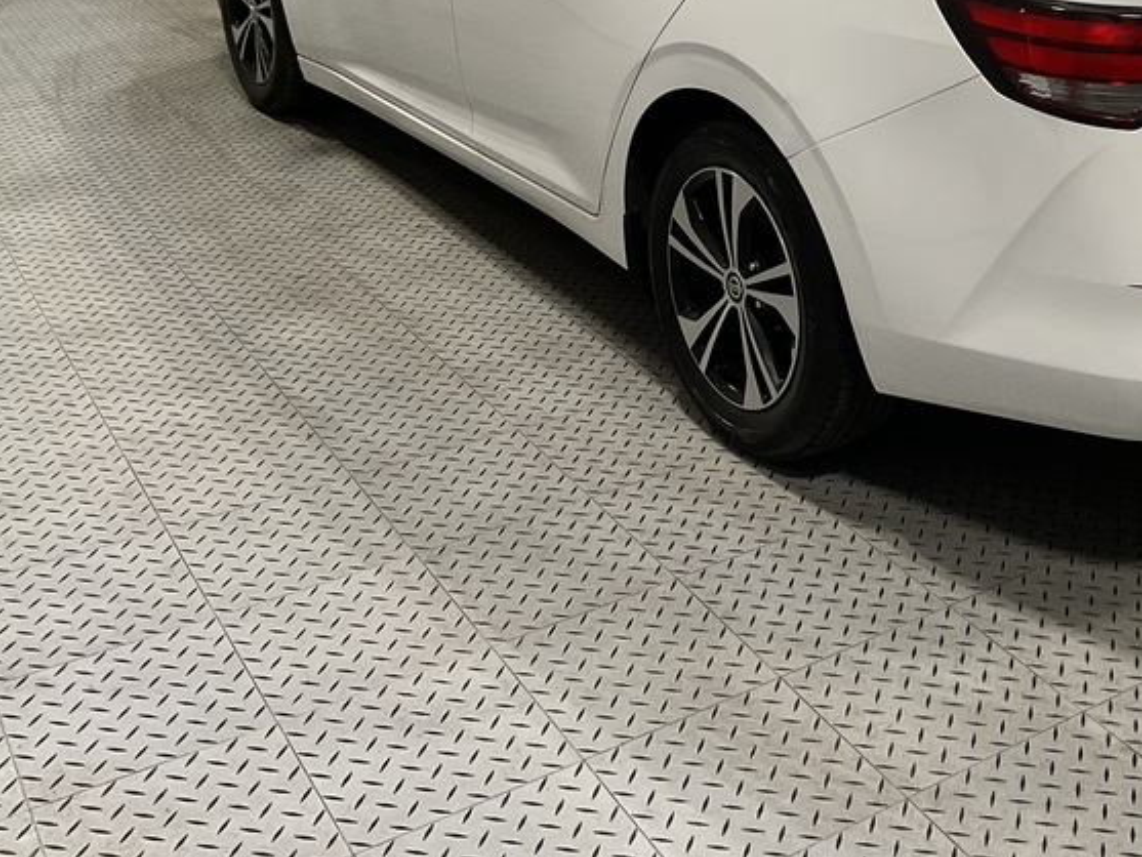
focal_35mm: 50
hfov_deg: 36.9
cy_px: 135
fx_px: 1650
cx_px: 904
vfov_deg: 28.3
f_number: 1.8
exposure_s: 1/120
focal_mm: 3
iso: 64
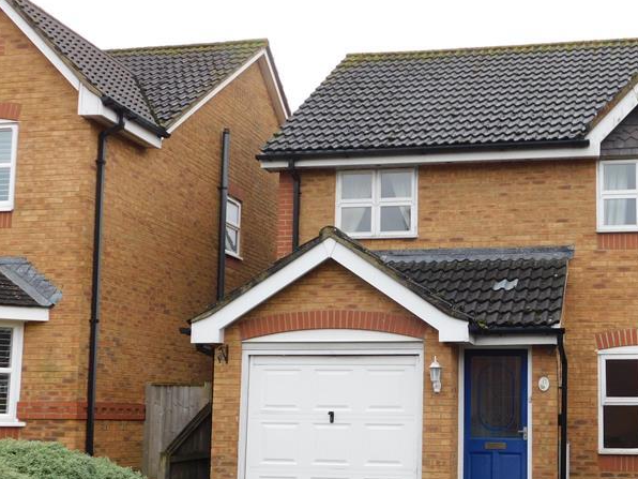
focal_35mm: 55
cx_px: 464
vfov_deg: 26.4
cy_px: 309
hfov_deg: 34.3
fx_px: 1014
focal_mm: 6.3
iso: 125
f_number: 3.5
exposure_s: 1/80
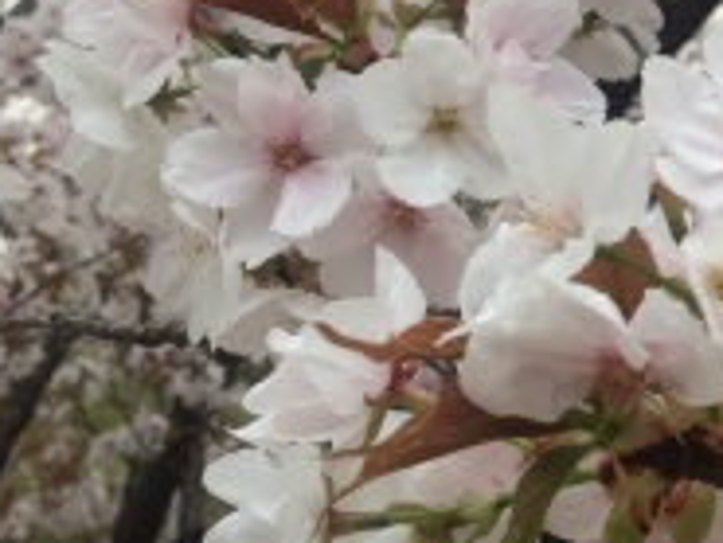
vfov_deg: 18.1
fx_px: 1693
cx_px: 903
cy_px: 115
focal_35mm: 81
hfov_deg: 22.0
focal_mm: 4.12
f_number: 2.2
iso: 32
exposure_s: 1/554
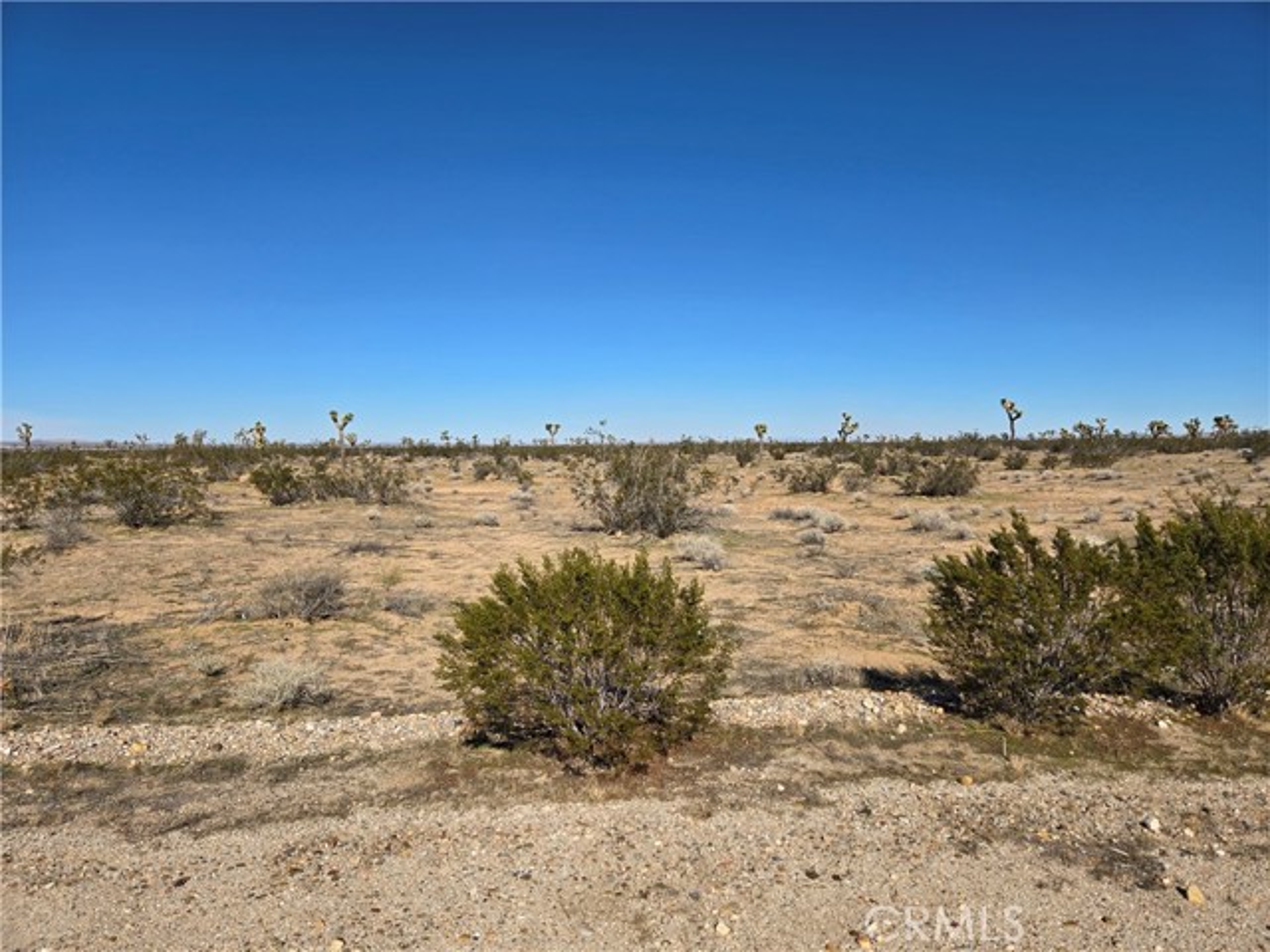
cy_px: 476
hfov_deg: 73.9
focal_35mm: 23
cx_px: 635
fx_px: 844
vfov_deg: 58.9
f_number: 1.8
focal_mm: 5.4
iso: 25
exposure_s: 1/3009
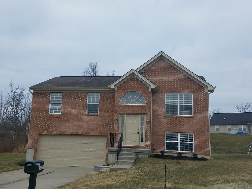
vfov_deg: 53.1
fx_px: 189
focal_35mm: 26
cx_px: 126
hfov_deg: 67.3
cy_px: 94
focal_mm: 4.2
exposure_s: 1/187
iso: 50
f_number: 1.7
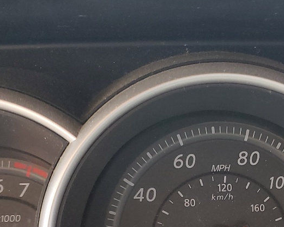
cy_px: 248
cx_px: 234
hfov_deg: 24.0
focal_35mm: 78
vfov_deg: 18.9
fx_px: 655
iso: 64
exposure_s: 1/120
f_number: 1.5
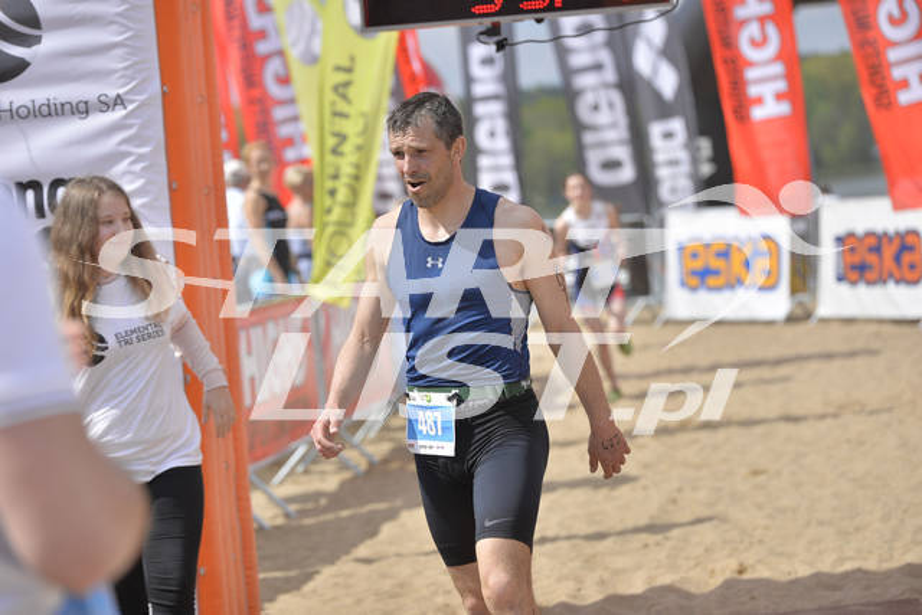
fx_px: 2971
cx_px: 461
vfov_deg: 11.8
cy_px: 308
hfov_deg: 17.6
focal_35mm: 116
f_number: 4
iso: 200
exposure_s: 1/4000
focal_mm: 116
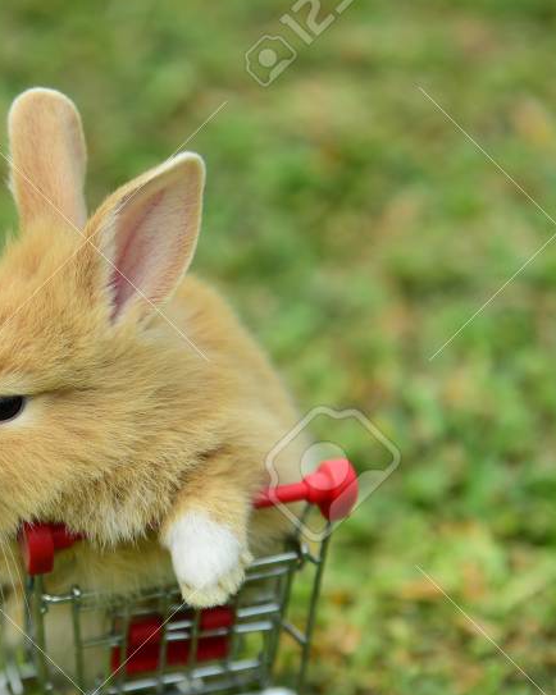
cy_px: 422
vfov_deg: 4.7
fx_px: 8562
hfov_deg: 3.7
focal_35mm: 416
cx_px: 87
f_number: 4
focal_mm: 185
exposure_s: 1/500
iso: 100
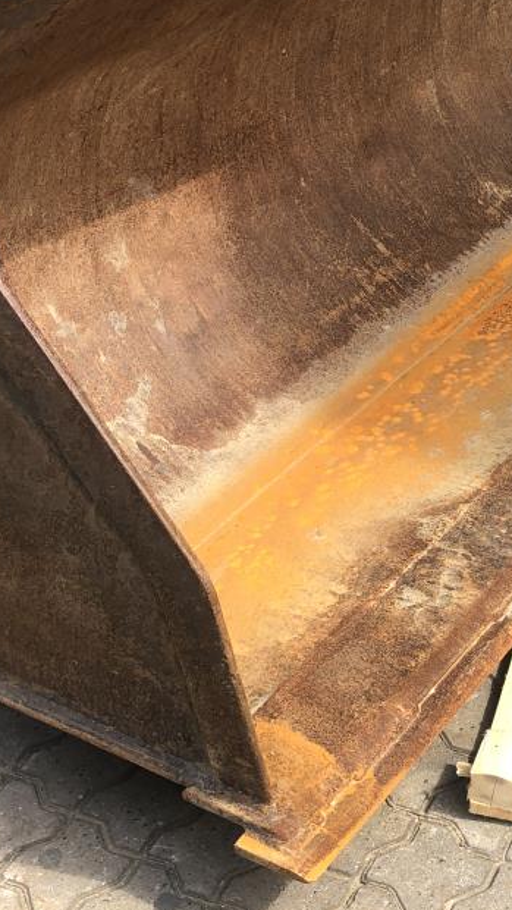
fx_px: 1520
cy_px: 216
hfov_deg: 18.5
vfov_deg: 32.6
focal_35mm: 63
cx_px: 550
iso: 20
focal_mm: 3.99
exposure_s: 1/314
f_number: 1.8
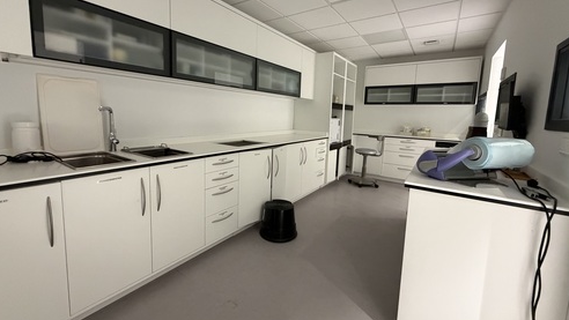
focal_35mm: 16
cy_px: 140
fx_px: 241
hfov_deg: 99.3
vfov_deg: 66.9
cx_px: 273
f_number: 2.2
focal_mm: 2.22
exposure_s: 1/50
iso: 640
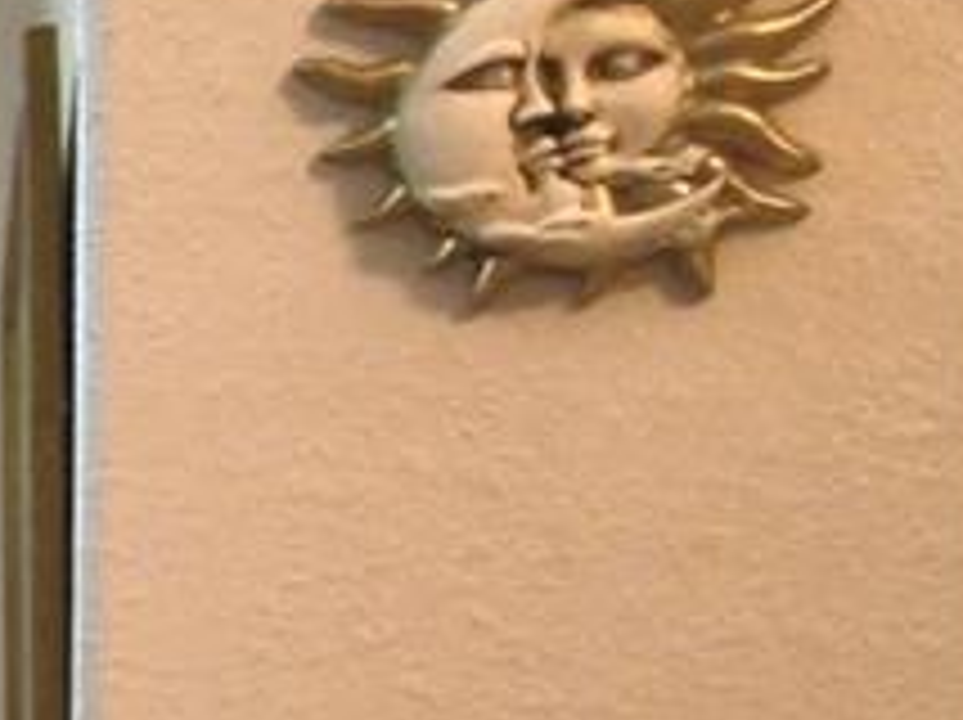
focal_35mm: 108
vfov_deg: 12.9
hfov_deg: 9.0
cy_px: 1107
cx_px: -2588
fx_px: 3001
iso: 640
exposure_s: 1/30
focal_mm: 10
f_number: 4.5
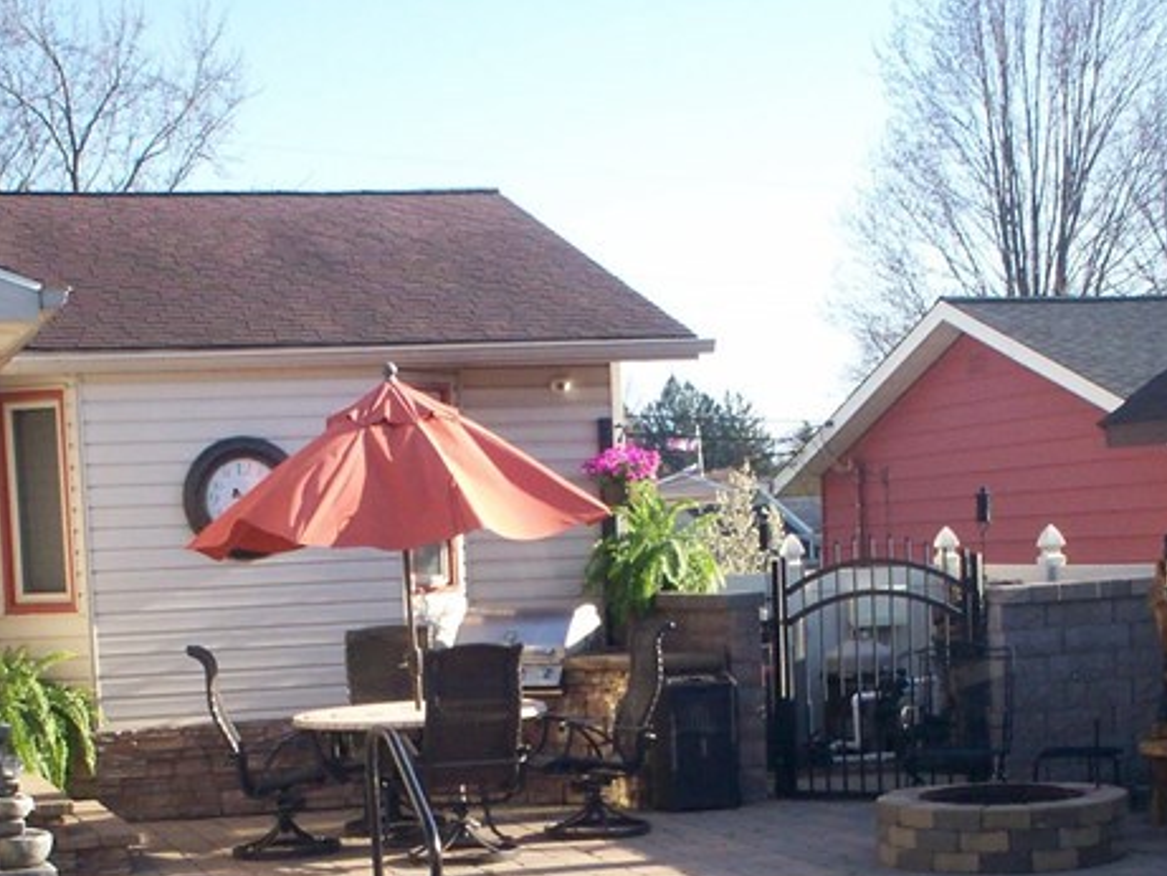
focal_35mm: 80
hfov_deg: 24.4
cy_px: 828
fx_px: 2698
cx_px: 605
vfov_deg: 18.1
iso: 100
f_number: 4.5
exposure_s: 1/222
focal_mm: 6
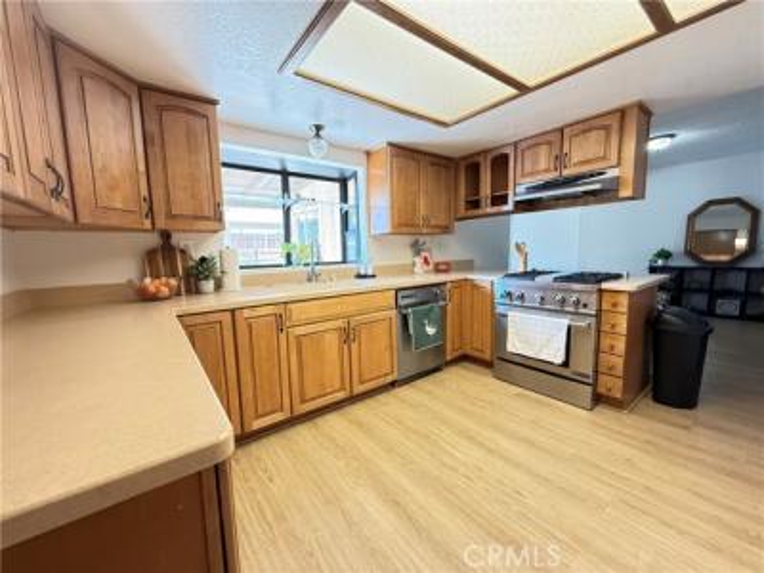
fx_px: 309
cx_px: 382
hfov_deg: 102.1
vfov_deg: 85.7
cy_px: 286
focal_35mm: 14
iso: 400
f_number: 2.2
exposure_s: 1/60
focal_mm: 2.22
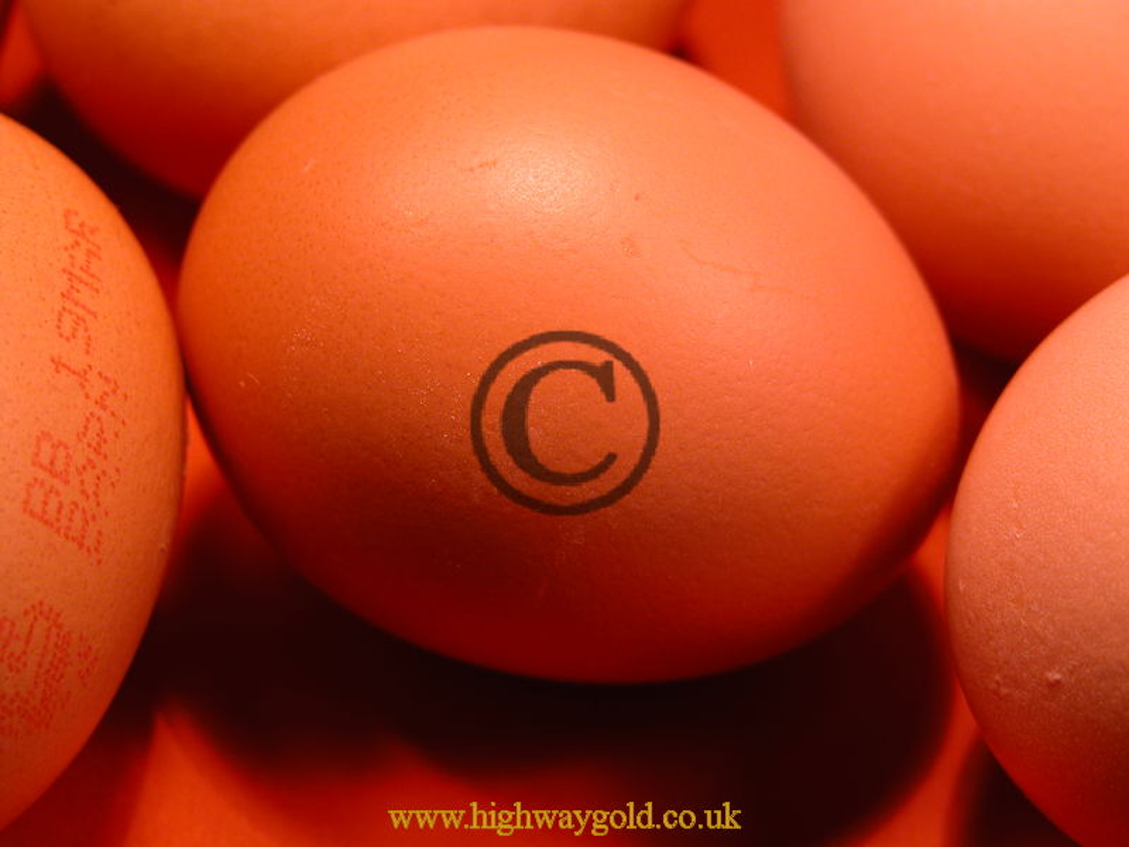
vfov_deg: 13.8
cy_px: 424
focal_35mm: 107
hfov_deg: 18.4
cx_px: 564
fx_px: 3490
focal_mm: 27.3
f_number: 3.7
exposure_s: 1/66.3
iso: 100
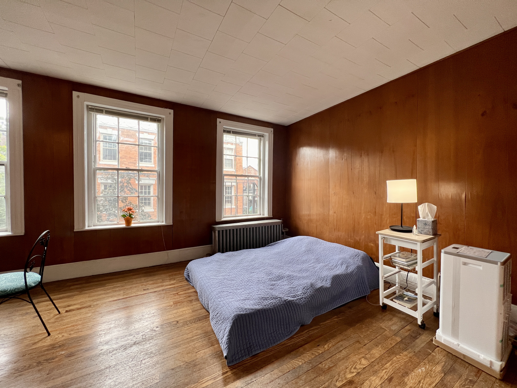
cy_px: 194
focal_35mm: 13
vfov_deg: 89.9
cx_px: 258
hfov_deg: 106.2
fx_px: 194
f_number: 1.8
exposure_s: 1/120
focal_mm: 1.57
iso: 125
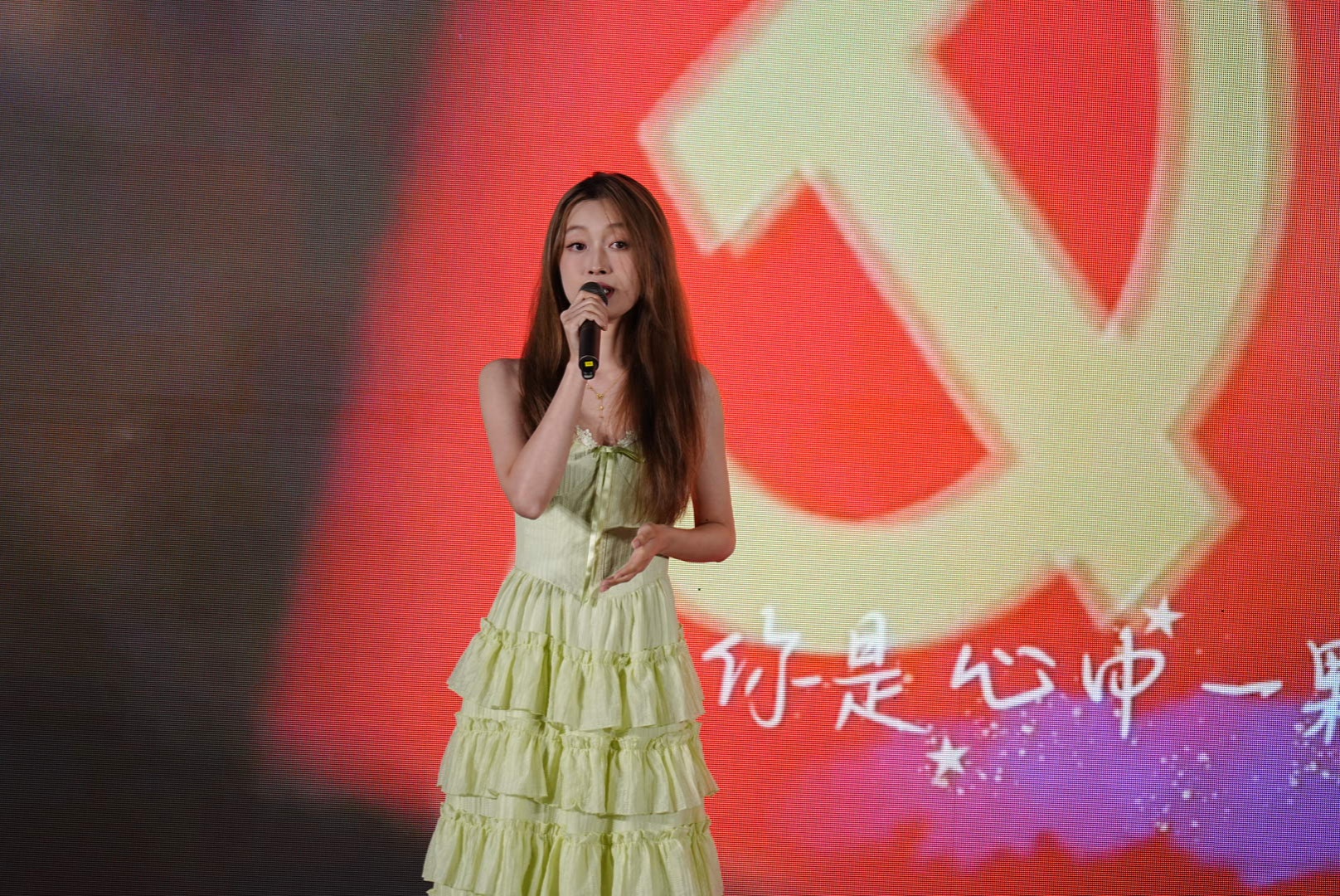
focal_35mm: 102
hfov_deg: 20.0
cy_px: 448
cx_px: 670
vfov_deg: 13.4
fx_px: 3799
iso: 320
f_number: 4
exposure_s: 1/80
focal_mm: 102
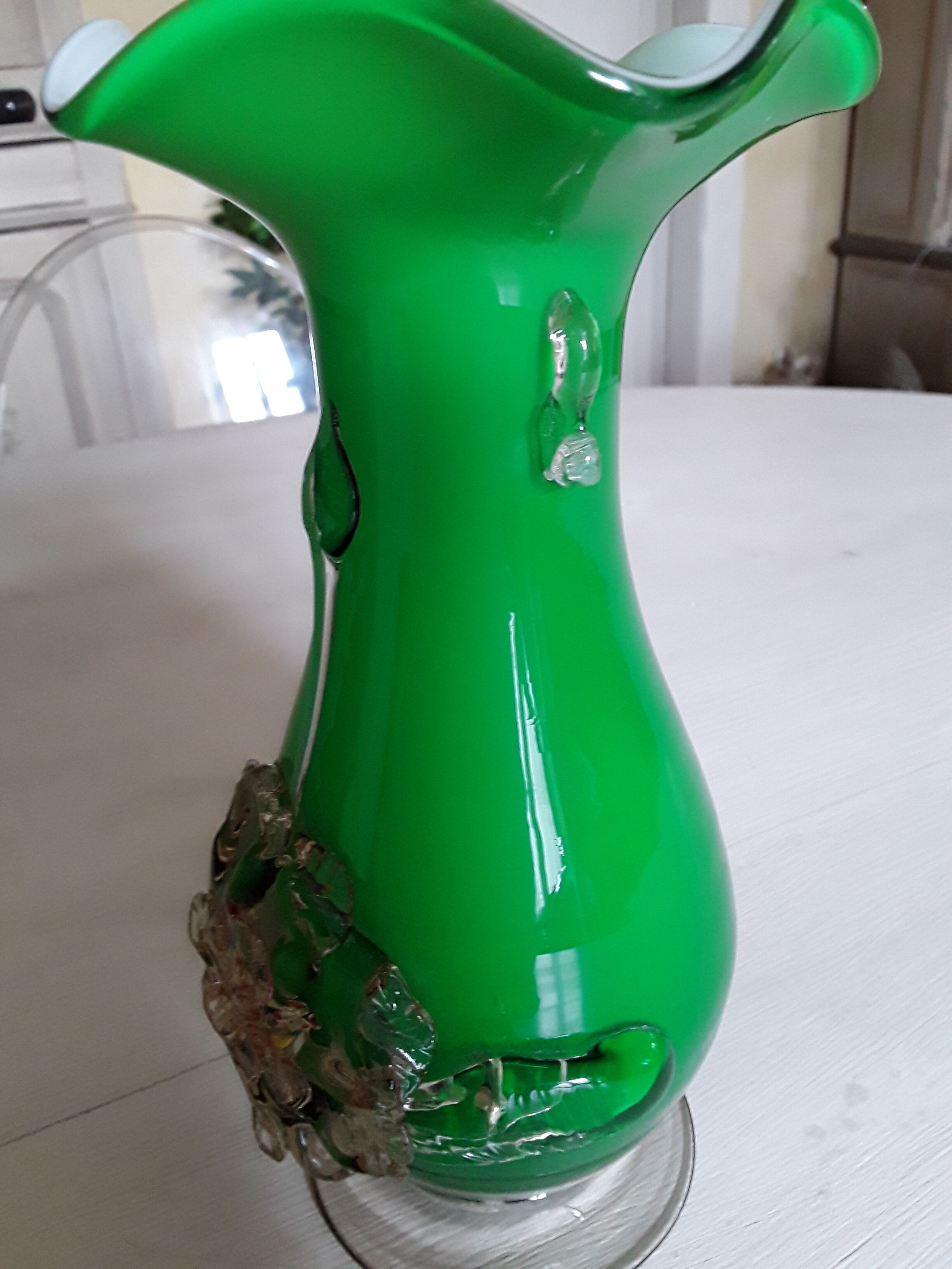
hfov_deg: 51.4
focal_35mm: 27
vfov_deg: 65.3
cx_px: 476
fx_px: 990
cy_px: 634
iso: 200
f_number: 1.9
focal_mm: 2.91
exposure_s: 1/33
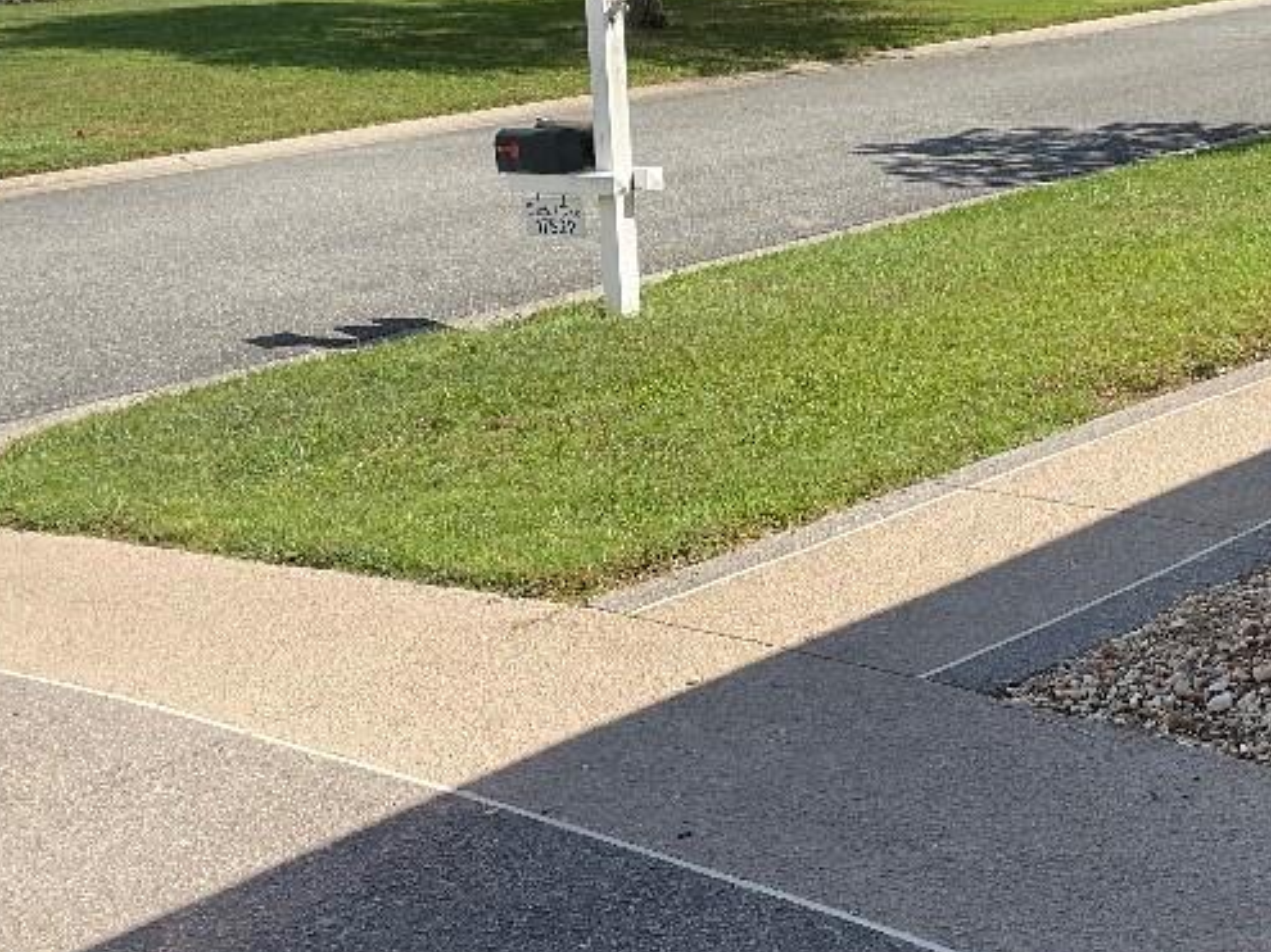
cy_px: 293
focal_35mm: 60
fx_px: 2202
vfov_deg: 24.2
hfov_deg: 32.1
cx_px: 745
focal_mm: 3
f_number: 1.8
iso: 16
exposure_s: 1/1035
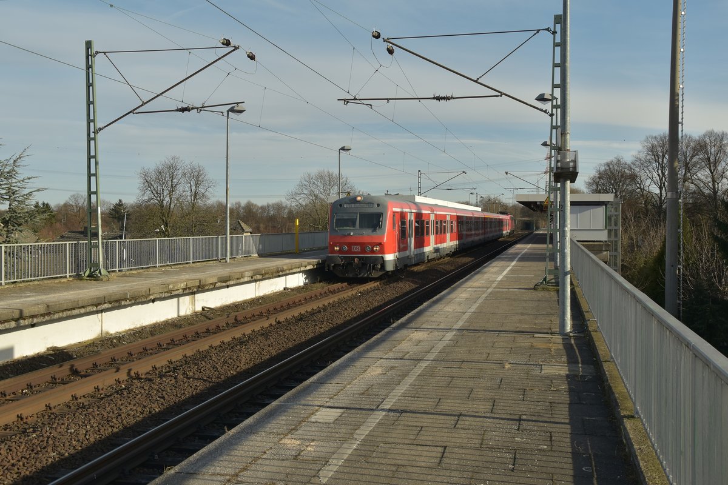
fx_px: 758
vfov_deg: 35.5
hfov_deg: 51.3
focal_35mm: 38
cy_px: 242
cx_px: 364
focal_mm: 25
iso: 125
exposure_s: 1/640
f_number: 8
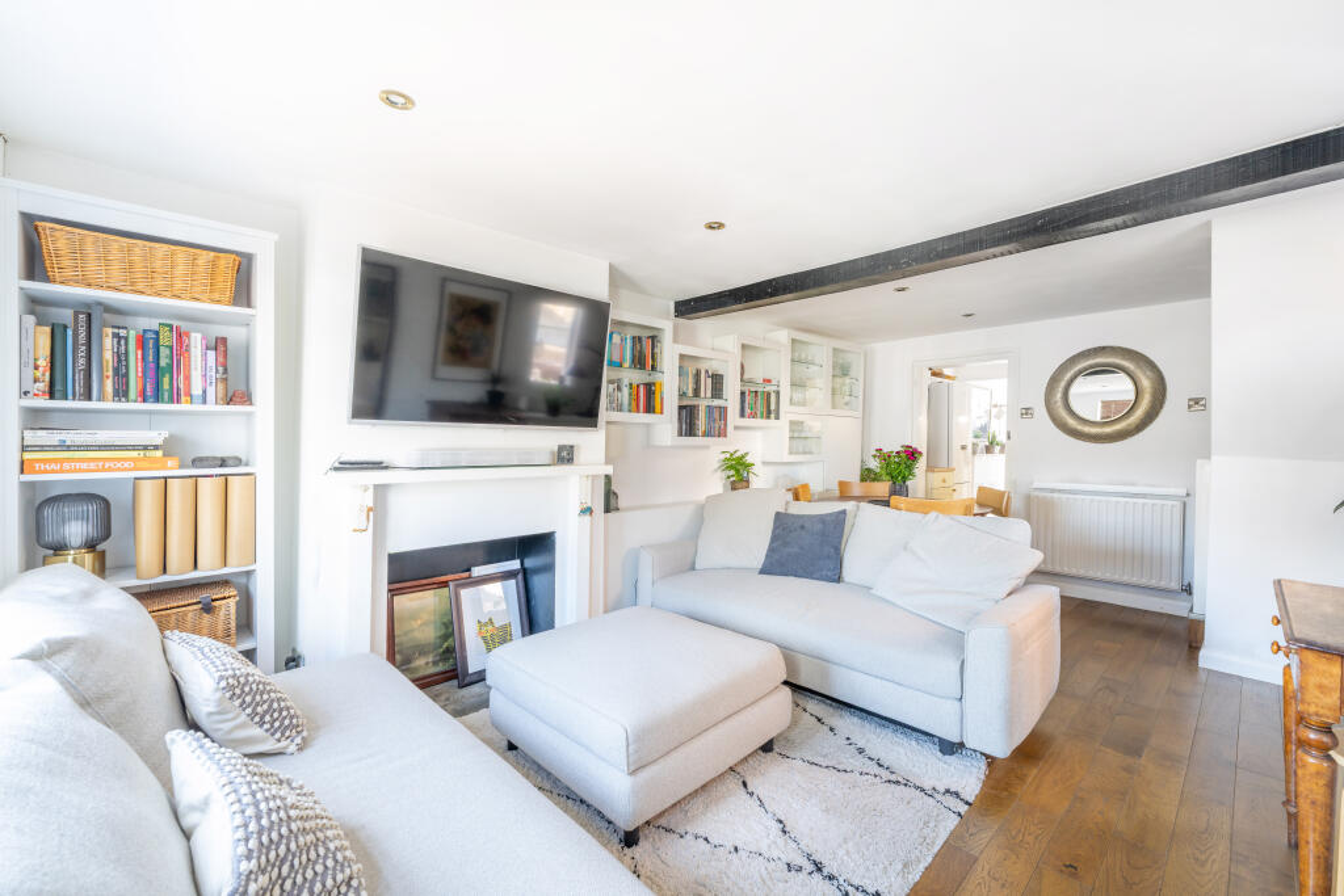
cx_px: 672
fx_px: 523
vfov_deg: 81.2
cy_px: 448
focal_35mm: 14
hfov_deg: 104.2
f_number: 9
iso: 320
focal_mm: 14
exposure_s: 1/2
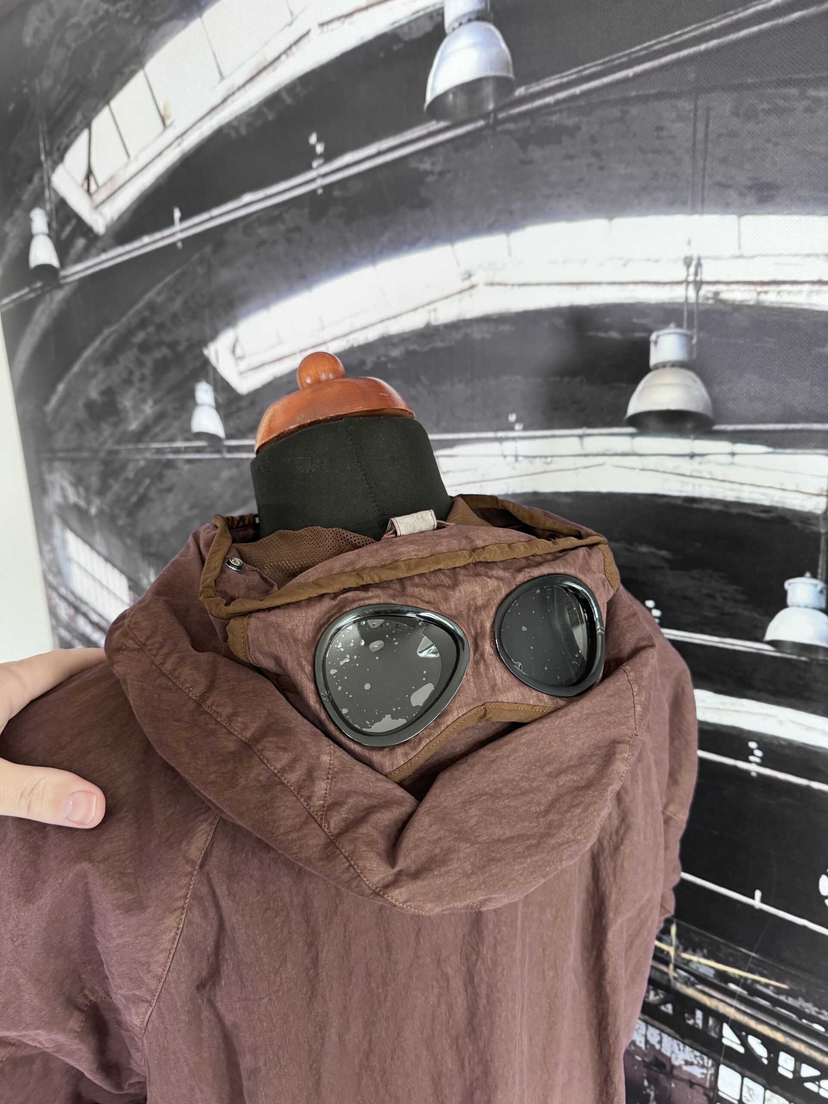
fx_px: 765
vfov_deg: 71.6
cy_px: 552
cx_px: 414
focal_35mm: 24
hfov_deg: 56.8
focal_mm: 6.76
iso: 250
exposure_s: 1/60
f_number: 1.78
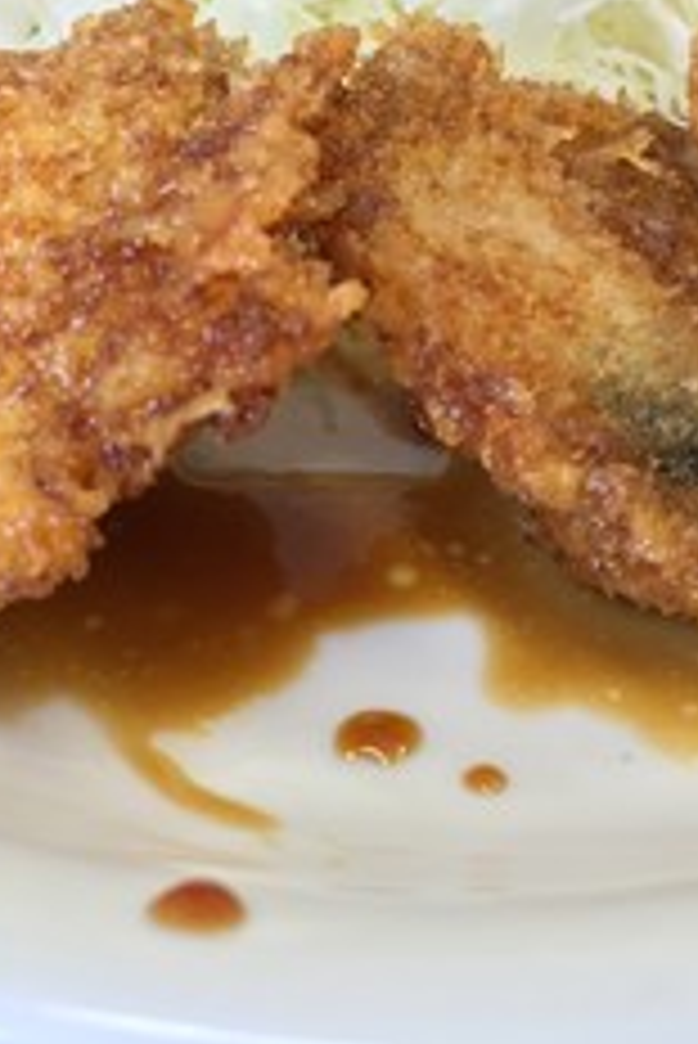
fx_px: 1510
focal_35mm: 52
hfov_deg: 26.0
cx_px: 410
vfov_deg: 37.9
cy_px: 374
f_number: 2.2
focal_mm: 4.15
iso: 25
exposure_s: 1/40
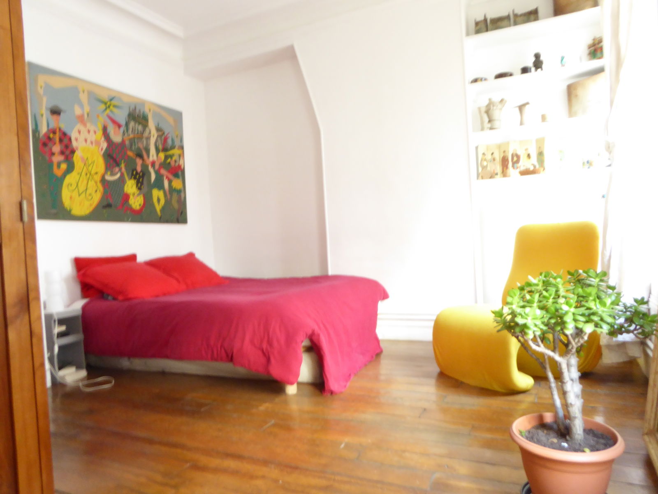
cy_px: 247
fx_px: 456
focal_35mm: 24
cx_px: 329
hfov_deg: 71.6
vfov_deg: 56.8
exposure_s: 1
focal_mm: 4.3
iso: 400
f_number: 6.3
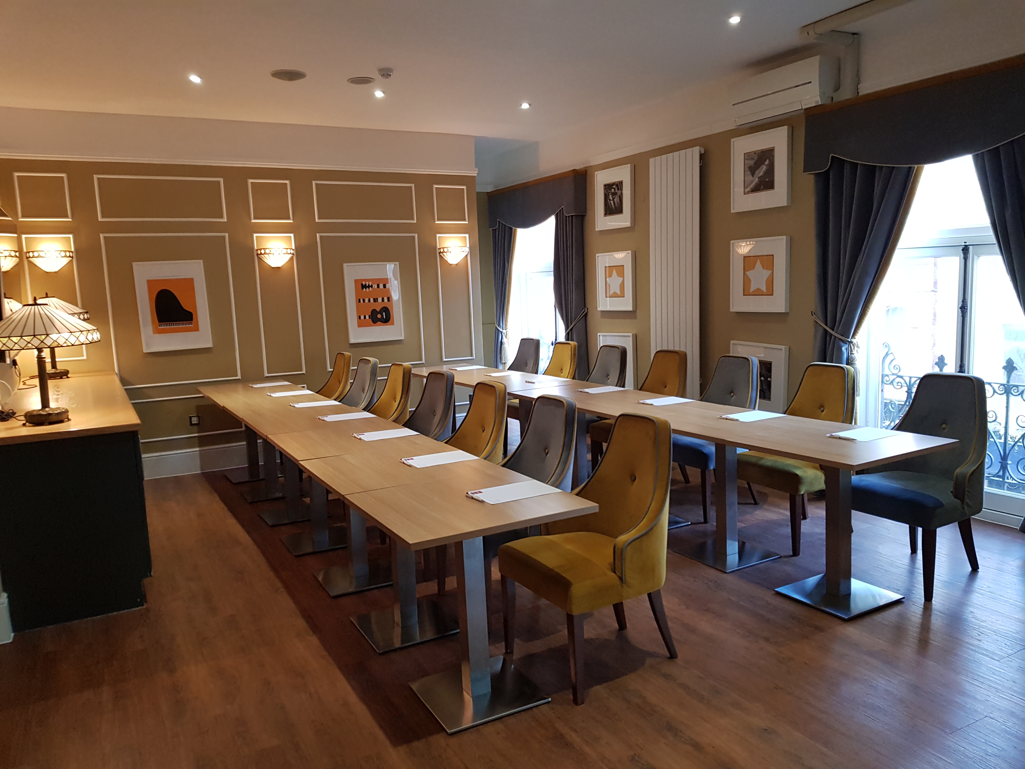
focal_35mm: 26
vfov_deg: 53.1
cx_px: 512
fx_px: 770
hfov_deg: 67.3
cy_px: 384
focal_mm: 4.2
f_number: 1.7
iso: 200
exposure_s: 1/50
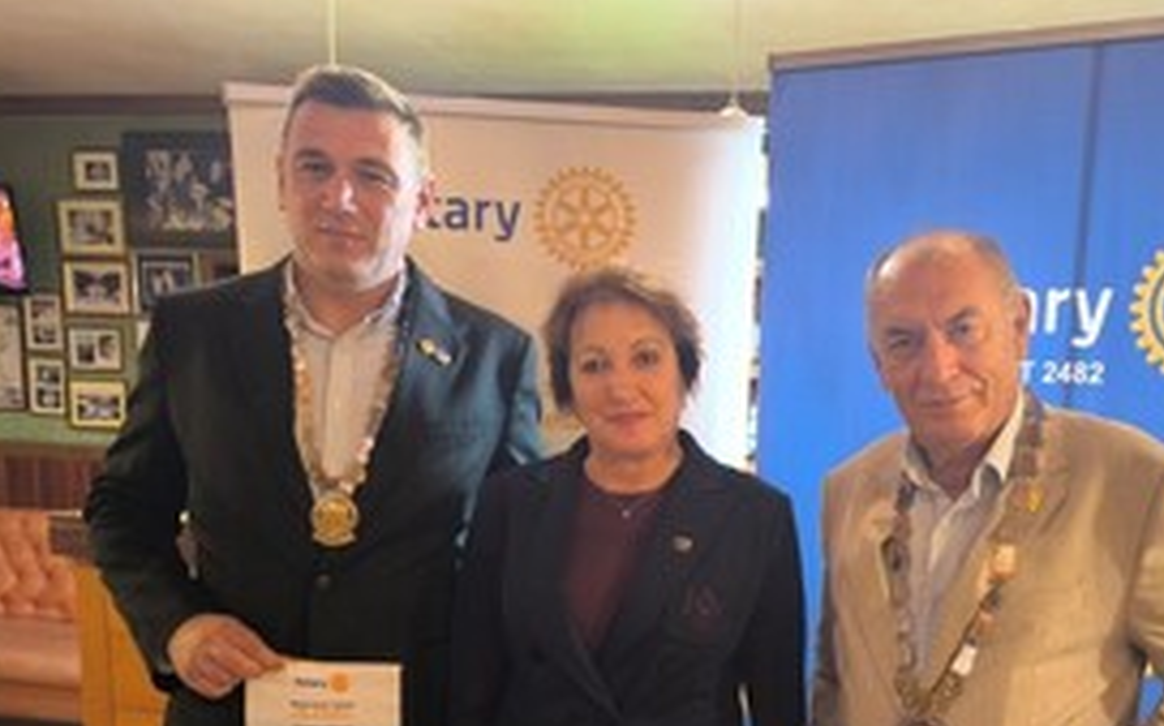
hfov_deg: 53.2
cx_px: 760
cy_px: 606
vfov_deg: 34.0
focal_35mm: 36
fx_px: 1141
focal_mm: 6.14
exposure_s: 1/25
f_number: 1.65
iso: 1250
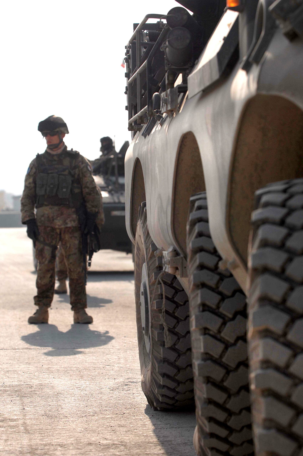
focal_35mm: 120
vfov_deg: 17.1
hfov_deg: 11.4
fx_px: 1519
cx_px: 152
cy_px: 228
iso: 400
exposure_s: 1/1250
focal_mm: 80
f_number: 6.3
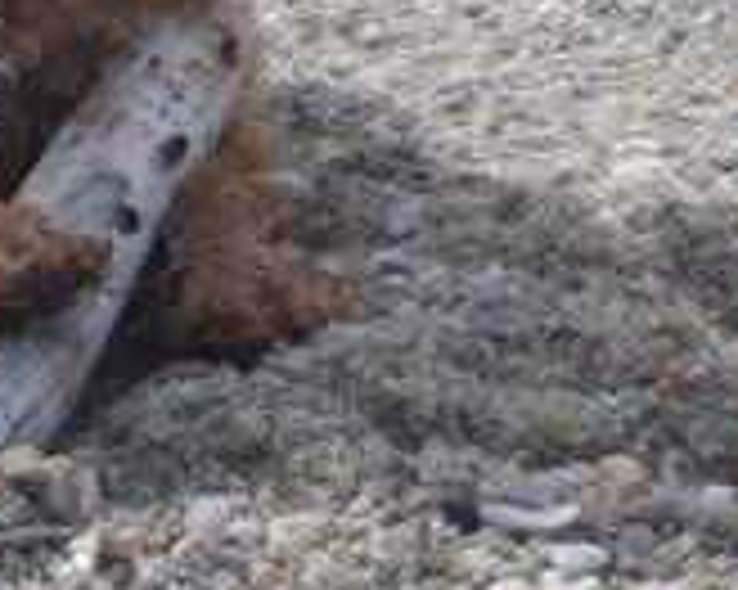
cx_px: -68
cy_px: -90
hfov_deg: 4.0
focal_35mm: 487
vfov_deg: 3.2
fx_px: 10631
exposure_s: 1/200
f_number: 5.9
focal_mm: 22.8
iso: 80
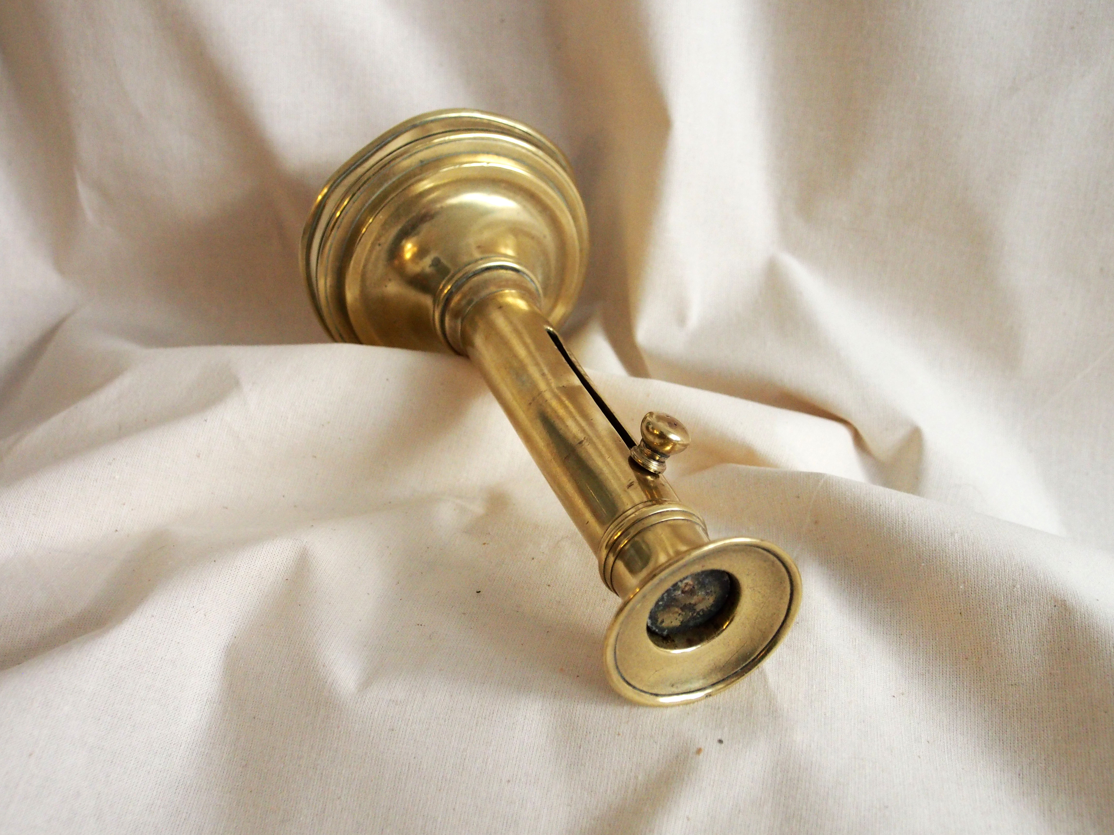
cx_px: 557
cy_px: 418
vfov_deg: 37.7
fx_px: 1223
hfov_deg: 49.0
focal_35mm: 38
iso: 1600
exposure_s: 1/40
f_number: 4.4
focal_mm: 19
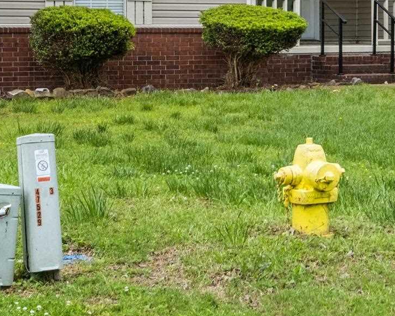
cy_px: 69
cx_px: 372
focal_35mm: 117
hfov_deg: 16.2
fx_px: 1368
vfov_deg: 13.1
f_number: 8
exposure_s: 1/60
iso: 800
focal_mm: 24
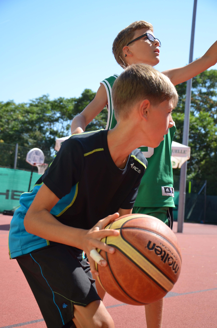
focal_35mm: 52
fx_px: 477
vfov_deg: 37.9
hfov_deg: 25.6
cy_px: 164
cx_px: 108
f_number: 5
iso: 400
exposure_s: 1/1250
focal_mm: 35
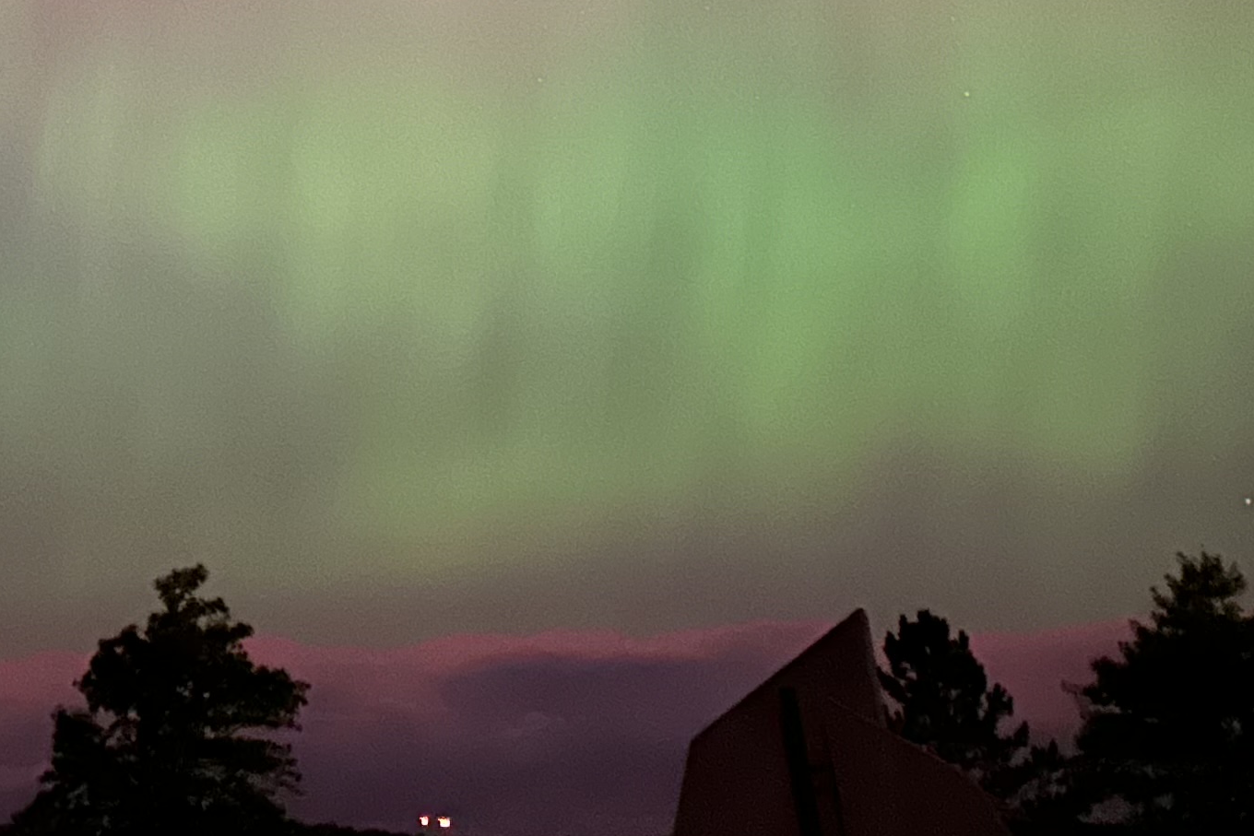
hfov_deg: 26.9
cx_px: 290
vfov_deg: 16.9
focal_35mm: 74
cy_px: -371
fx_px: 2578
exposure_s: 1/2
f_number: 1.78
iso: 2500
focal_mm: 6.86
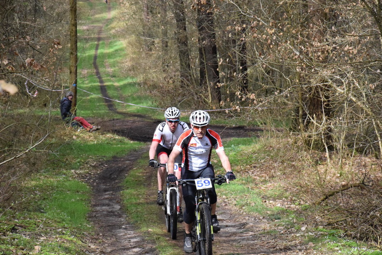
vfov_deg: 8.7
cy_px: 128
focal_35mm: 158
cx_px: 191
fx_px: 1671
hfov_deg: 13.0
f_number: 9
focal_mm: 105
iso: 4000
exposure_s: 1/2500
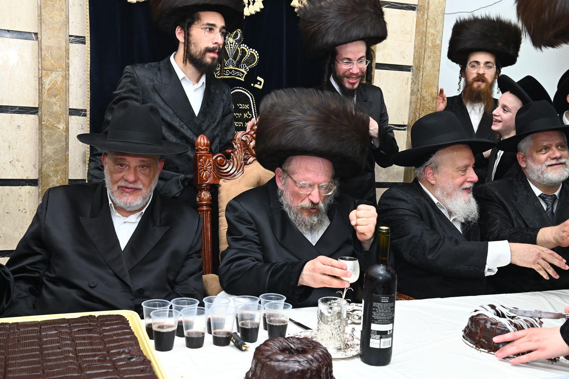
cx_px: 284
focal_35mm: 44
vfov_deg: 30.5
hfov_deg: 44.5
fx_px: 695
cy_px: 190
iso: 1600
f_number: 7.1
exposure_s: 1/160
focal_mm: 44
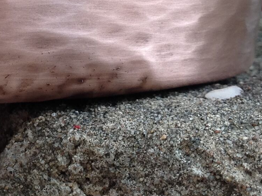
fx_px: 922
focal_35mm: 122
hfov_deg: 15.7
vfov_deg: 12.0
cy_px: 30
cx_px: -41
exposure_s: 1/60
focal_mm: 4.28
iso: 50
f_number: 2.4
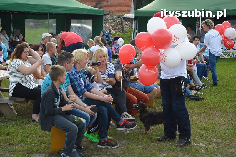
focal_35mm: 84
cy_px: 78
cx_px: 118
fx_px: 550
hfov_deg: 24.2
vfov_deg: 16.2
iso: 400
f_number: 5
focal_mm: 56
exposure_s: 1/400
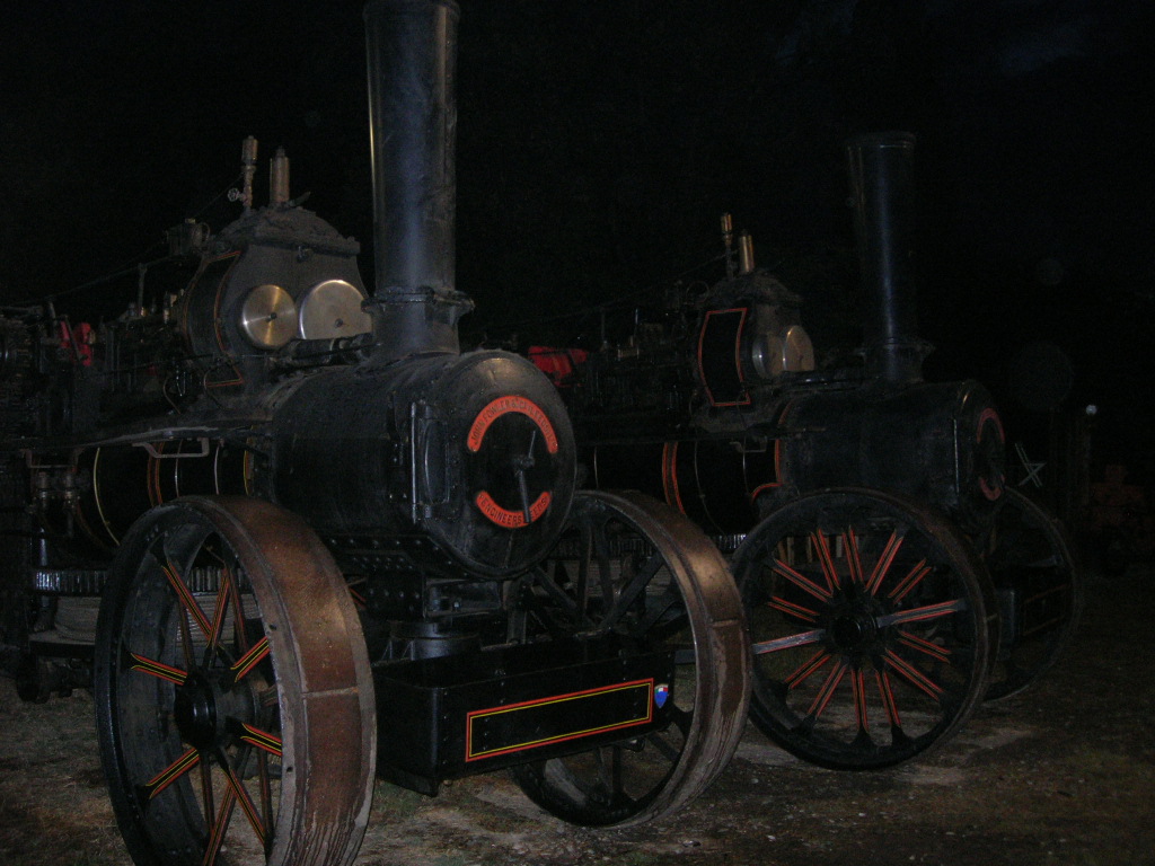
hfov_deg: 49.0
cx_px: 578
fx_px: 1268
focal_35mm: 38
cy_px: 433
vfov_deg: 37.7
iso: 200
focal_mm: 7.8
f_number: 2.8
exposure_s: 1/60.1
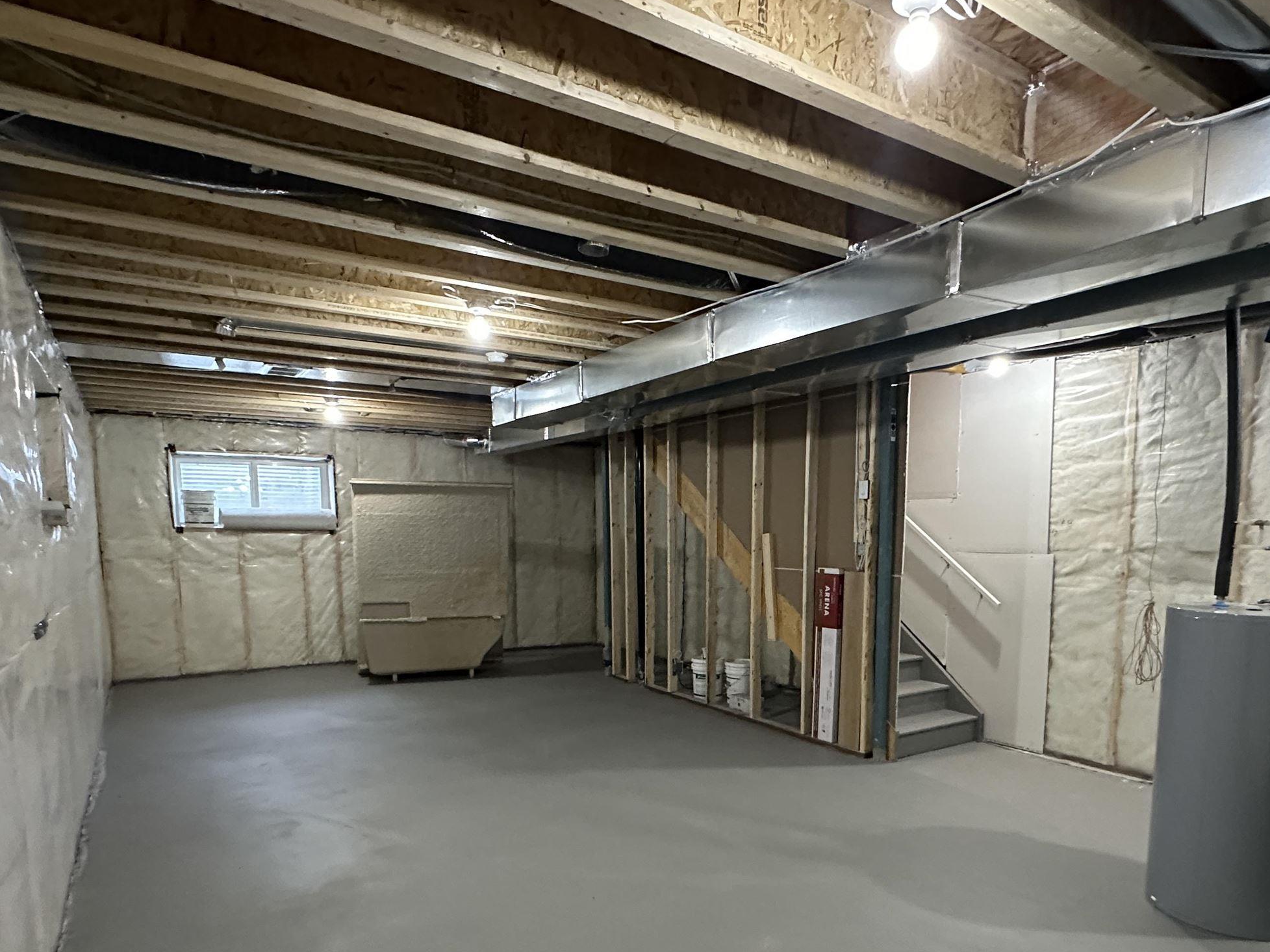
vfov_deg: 60.0
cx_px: 675
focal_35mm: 22
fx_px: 807
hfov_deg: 76.3
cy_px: 616
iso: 640
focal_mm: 2.22
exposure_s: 1/60
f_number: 2.2
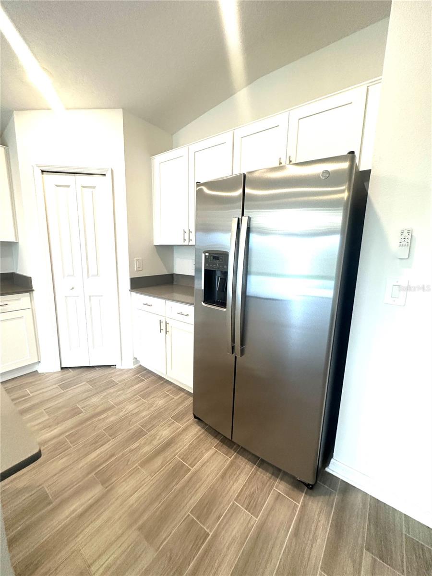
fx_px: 233
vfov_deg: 102.1
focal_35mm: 14
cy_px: 288
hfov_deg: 85.7
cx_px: 216
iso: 200
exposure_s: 1/120
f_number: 2.2
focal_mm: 2.22
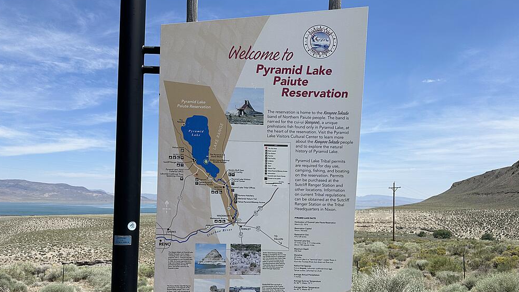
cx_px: 262
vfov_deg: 42.3
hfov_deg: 69.9
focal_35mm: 27
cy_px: 194
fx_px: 372
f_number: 1.78
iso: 80
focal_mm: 6.86
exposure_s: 1/7042
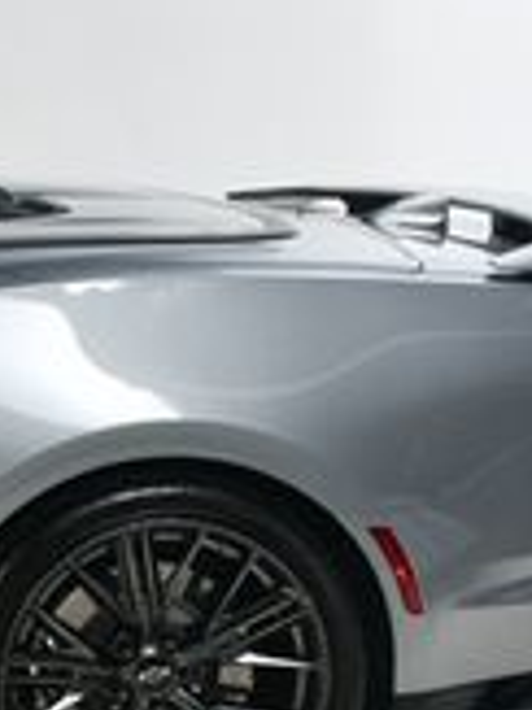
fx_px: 3016
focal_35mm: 147
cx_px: -650
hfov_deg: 9.2
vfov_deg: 13.4
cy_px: 527
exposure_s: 1/160
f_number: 13
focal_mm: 26
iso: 100
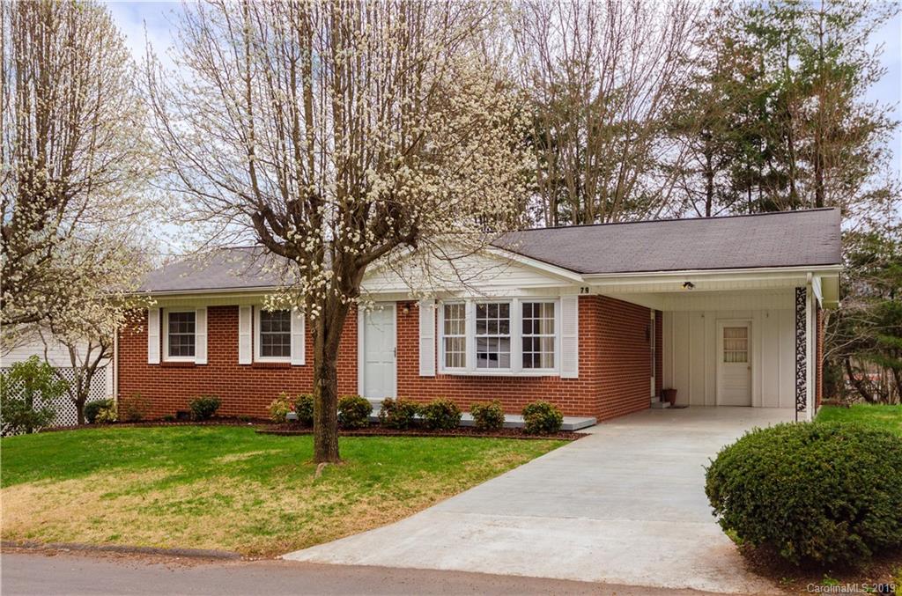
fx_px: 750
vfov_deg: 43.4
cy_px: 298
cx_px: 451
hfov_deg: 62.1
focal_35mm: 30
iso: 125
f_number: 7.1
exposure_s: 1/100
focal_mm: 20
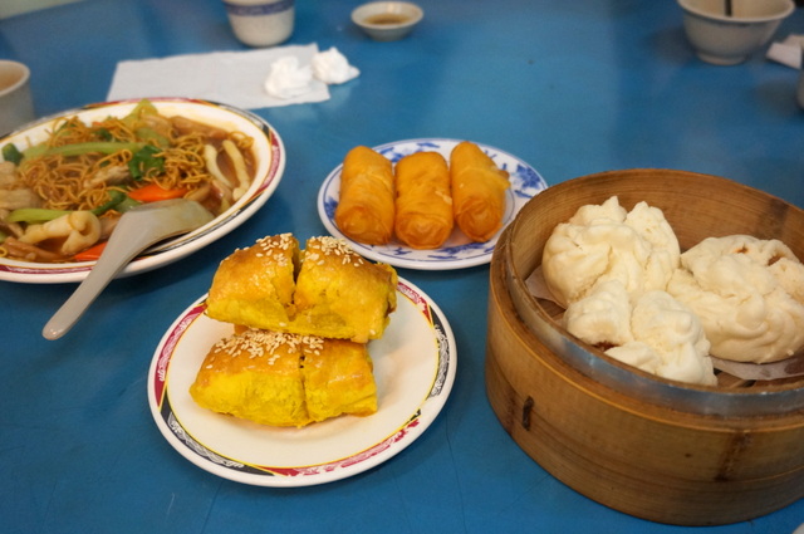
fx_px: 703
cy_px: 267
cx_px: 402
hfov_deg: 59.6
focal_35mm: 32
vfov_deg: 41.6
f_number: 4
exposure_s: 1/60
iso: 1000
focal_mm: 21
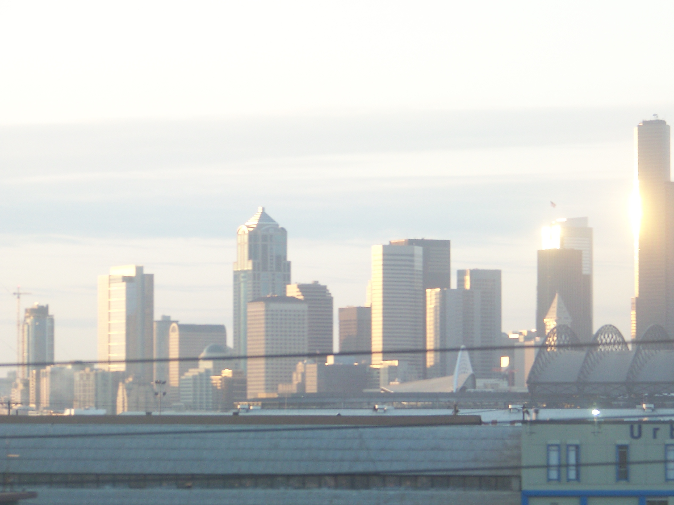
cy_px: 270
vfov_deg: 7.2
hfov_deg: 9.6
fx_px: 4011
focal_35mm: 206
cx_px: 413
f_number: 3.6
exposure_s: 1/80
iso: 63
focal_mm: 25.7
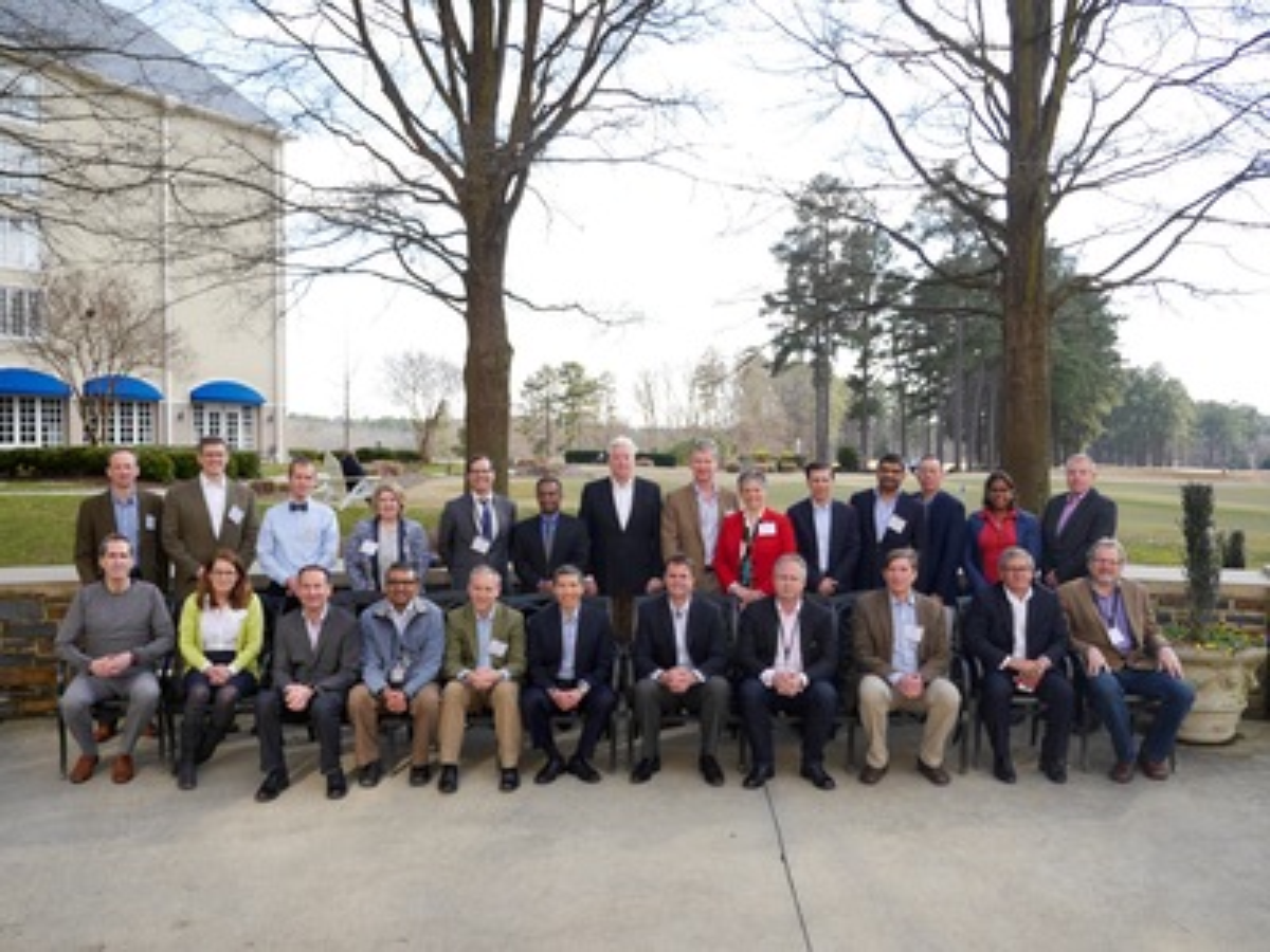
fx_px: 1027
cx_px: 635
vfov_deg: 49.7
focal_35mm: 28
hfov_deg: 63.4
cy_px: 476
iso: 200
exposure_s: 1/800
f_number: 2.8
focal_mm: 14
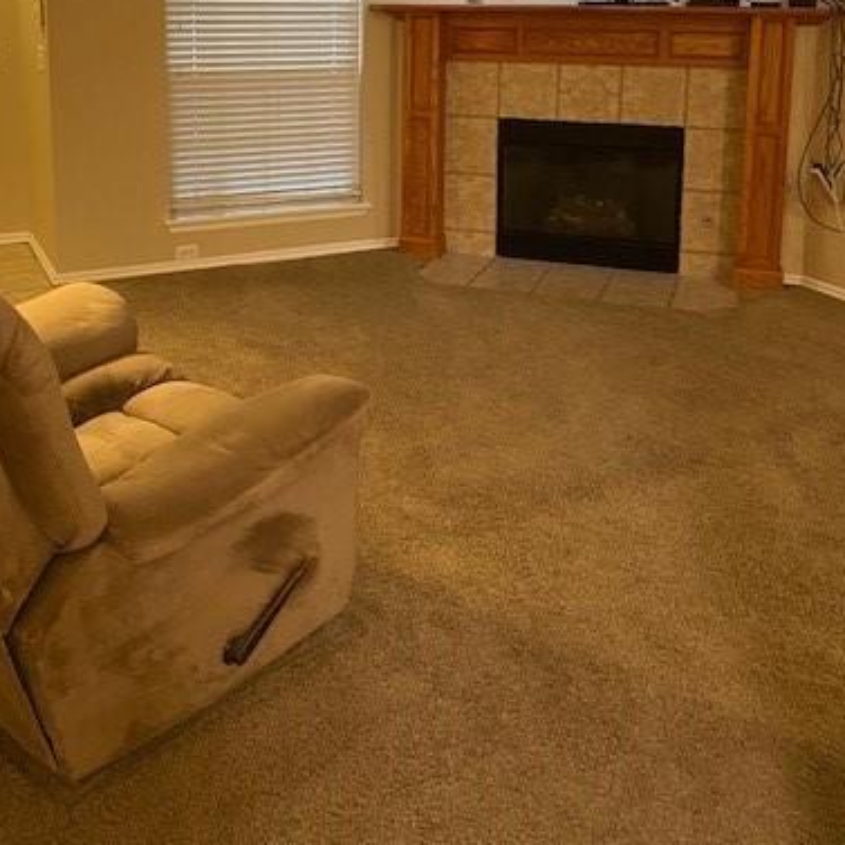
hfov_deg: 42.8
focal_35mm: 39
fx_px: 1077
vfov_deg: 41.0
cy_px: 164
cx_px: 388
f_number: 1.8
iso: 400
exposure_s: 1/40
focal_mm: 4.25
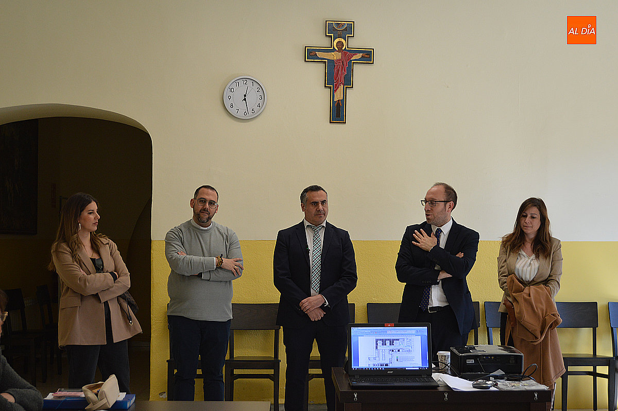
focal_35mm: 68
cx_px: 309
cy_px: 206
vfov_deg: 20.1
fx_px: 1158
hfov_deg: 29.9
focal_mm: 45
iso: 560
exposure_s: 1/60
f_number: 5.3
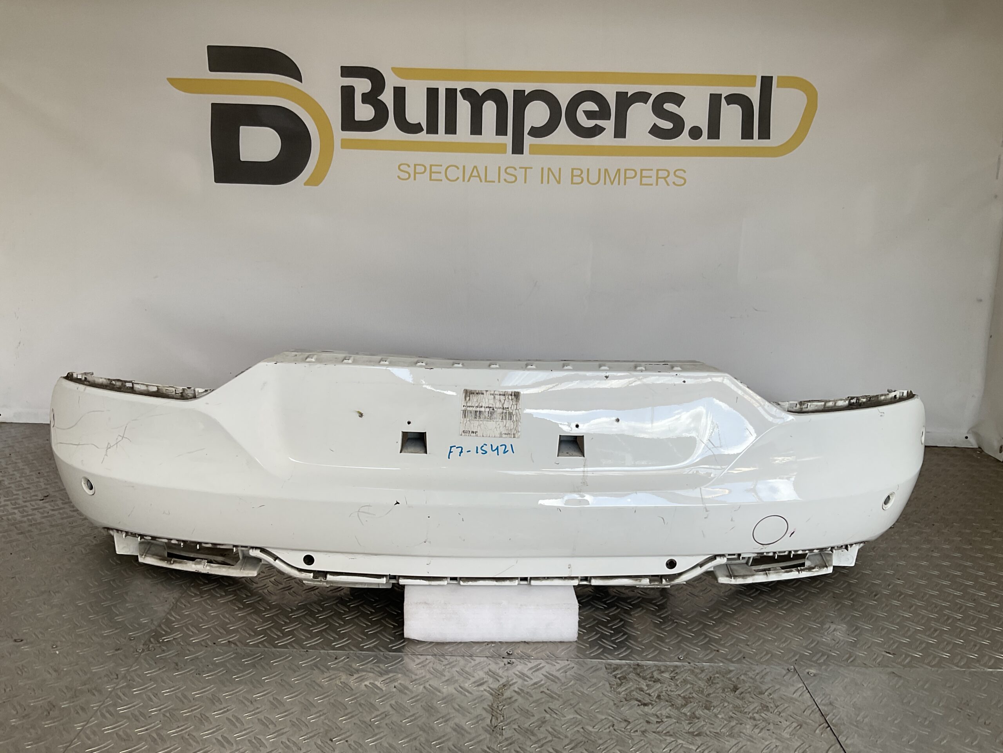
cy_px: 376
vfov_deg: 48.2
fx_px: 840
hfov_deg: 61.7
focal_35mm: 29
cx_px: 502
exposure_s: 1/161
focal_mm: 3
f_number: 1.8
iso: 16
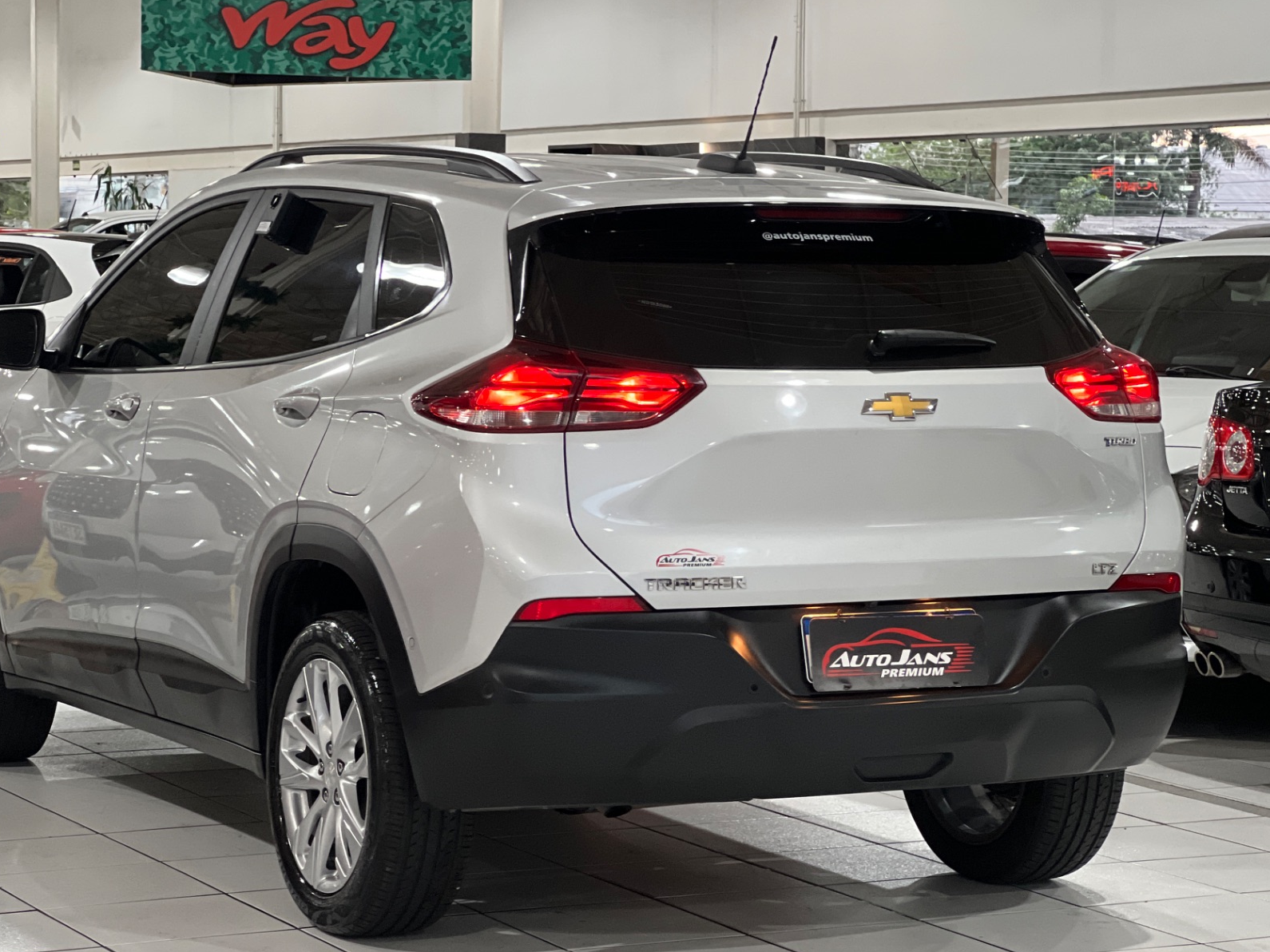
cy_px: 495
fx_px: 3411
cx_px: 595
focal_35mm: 93
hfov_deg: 21.1
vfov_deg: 15.9
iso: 320
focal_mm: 9
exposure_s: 1/40
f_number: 2.8
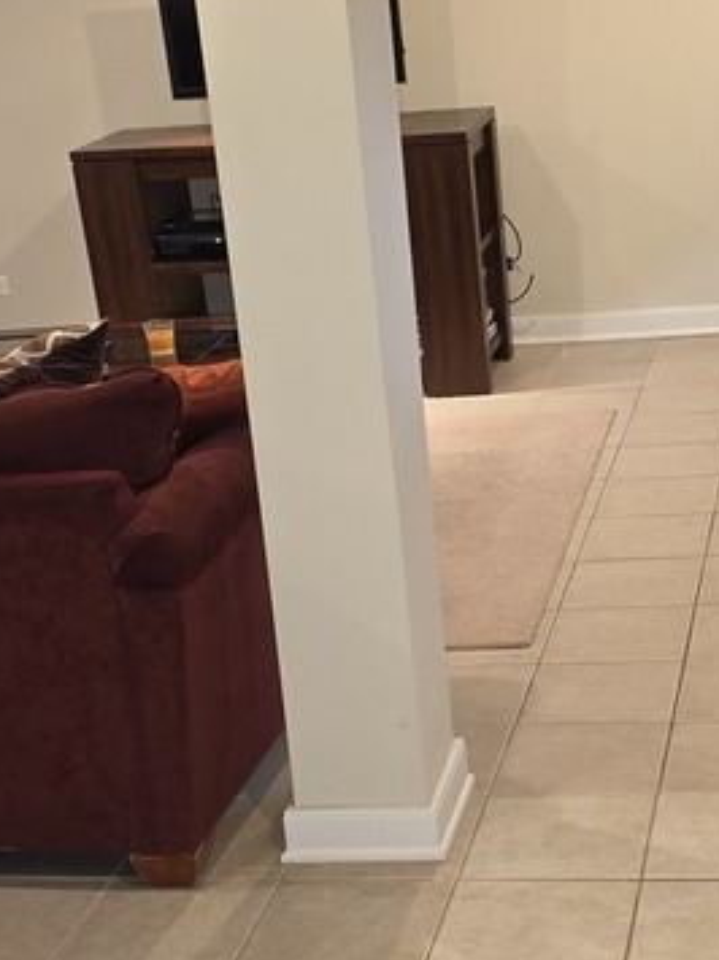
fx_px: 1940
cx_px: 446
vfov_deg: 27.6
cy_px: 654
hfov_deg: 21.0
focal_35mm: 70
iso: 125
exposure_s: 1/24
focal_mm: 6.25
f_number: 1.7
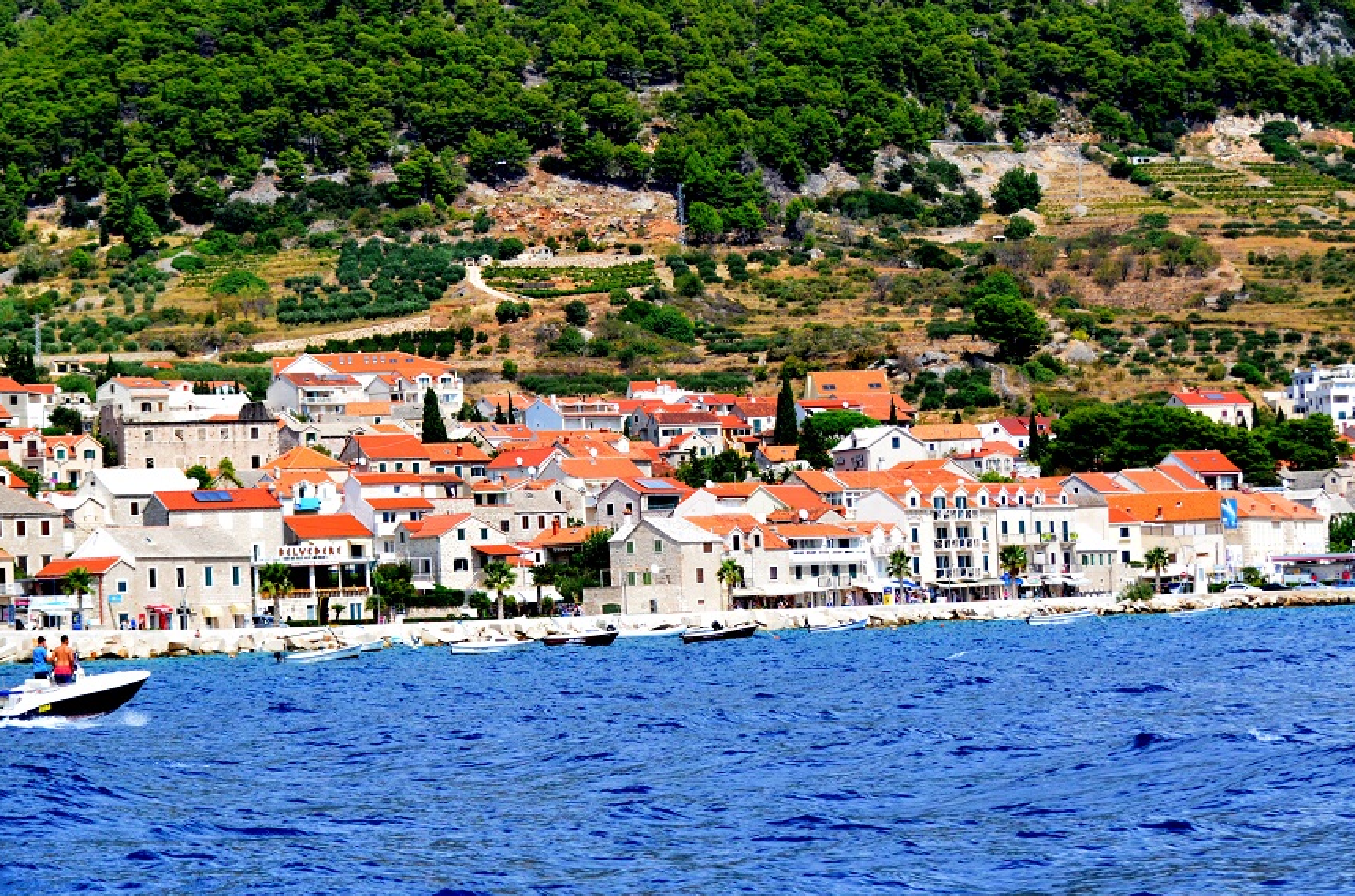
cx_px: 719
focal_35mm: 122
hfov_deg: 16.8
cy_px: 457
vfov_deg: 11.2
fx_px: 4581
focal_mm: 70
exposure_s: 1/8000
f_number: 4.5
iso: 1400
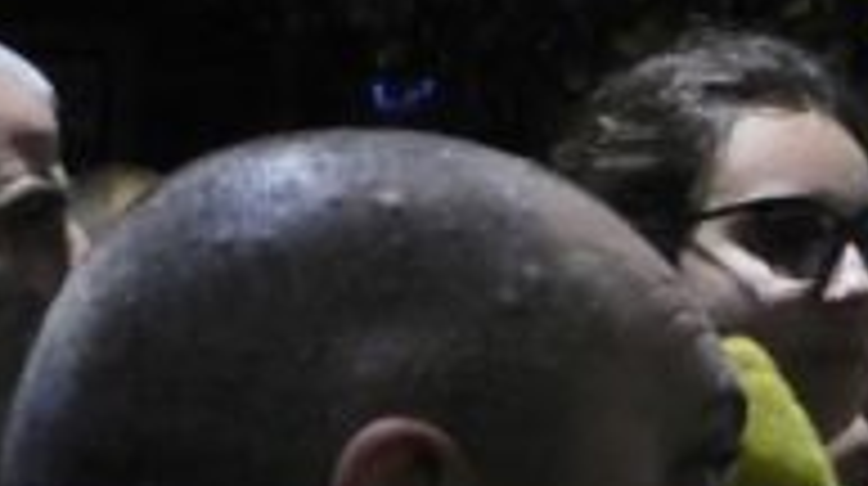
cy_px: -94
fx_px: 5885
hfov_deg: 8.2
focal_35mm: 256
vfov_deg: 4.7
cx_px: 1421
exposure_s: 1/15
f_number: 4
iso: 800
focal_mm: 10.4
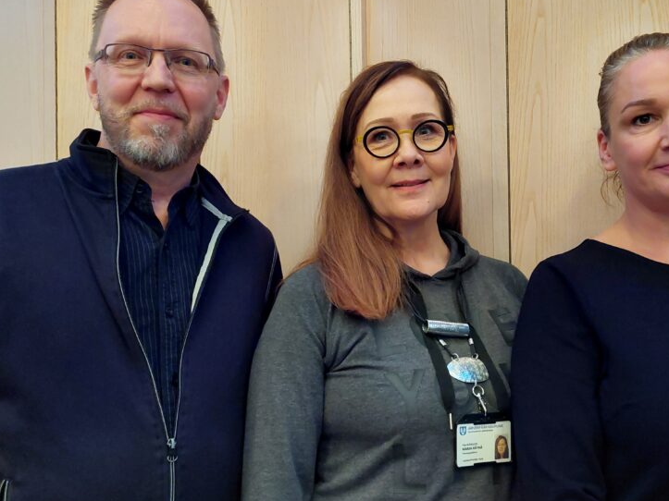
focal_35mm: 34
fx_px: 657
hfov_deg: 53.6
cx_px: 400
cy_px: 258
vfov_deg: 41.8
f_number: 1.8
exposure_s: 1/25
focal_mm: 5.23
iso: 500
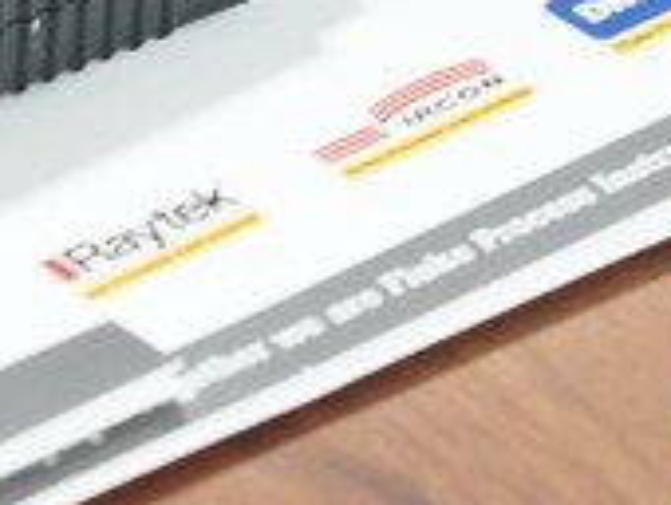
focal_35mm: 534
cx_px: -908
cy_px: -47
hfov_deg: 3.7
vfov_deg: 2.8
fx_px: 10366
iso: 6400
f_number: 5.6
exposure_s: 1/125
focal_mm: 105
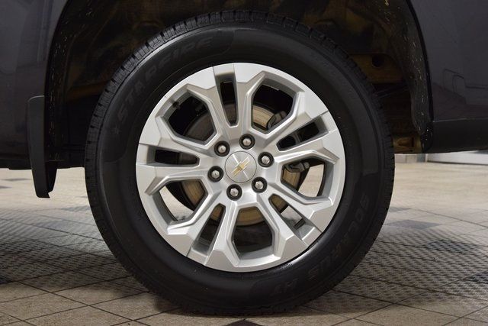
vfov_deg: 25.8
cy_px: 163
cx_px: 244
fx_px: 712
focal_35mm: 52
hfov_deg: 37.8
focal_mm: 35
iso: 1600
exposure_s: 1/60
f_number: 5
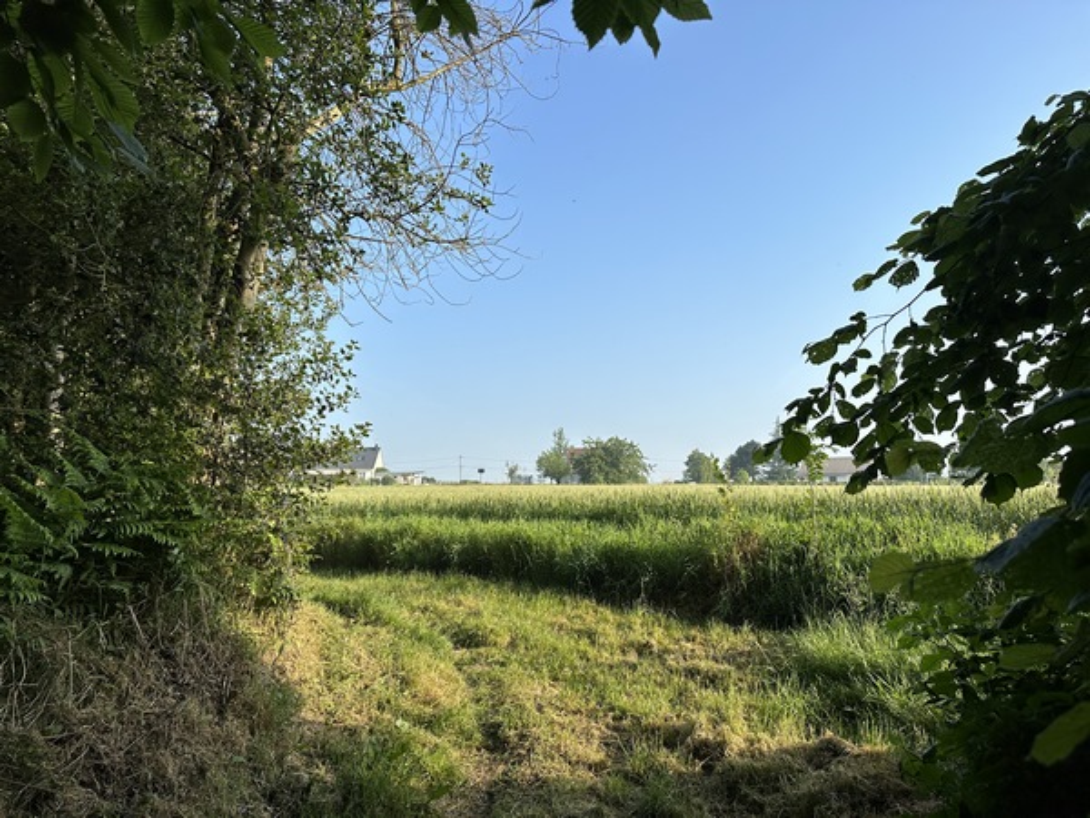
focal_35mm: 24
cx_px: 545
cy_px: 409
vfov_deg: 56.8
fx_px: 756
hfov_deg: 71.6
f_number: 1.78
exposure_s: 1/2967
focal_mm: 6.86
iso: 80
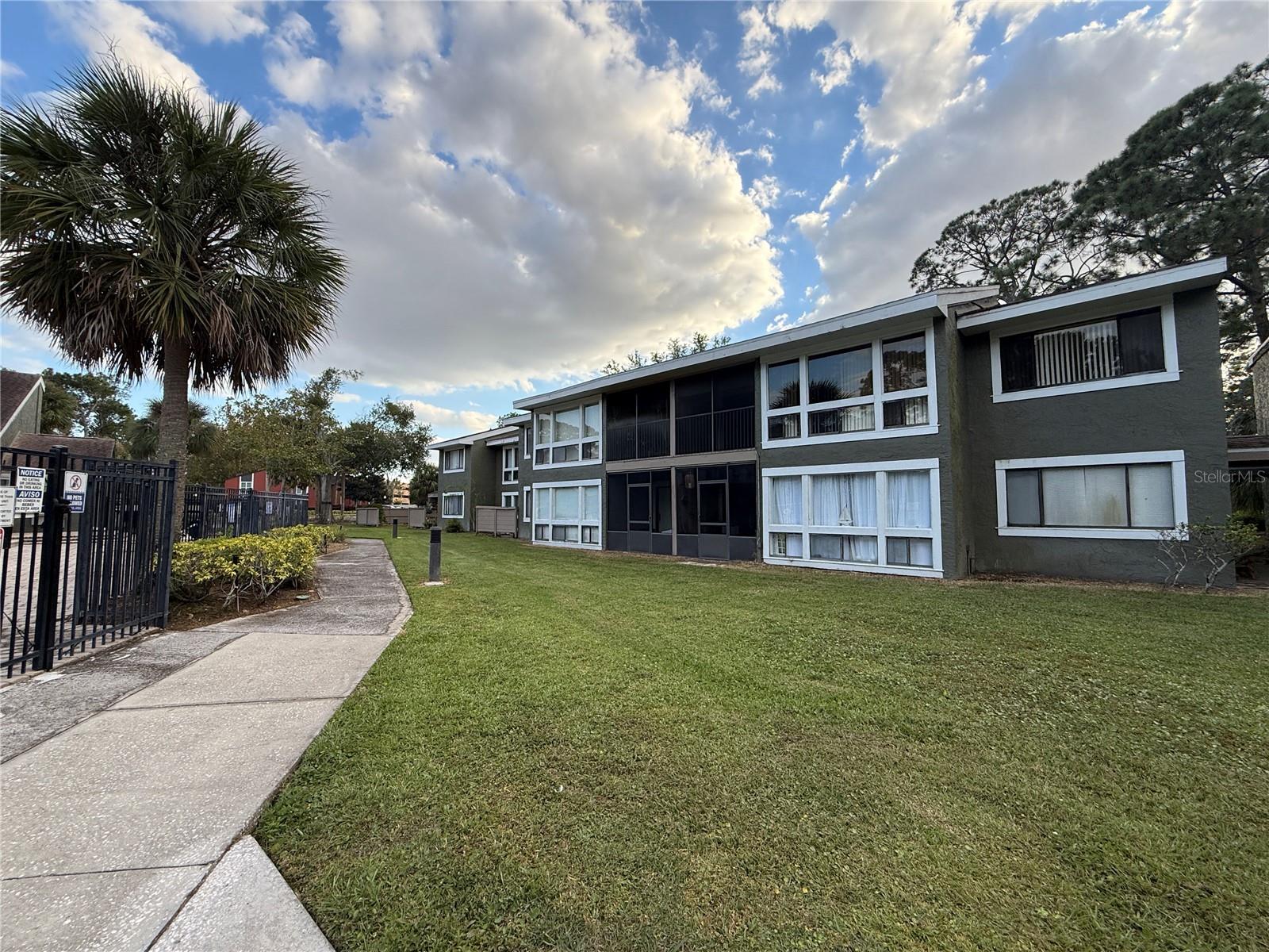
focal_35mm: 14
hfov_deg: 102.1
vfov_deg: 85.7
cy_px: 476
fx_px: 513
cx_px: 634
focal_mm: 2.22
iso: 64
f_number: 2.2
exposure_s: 1/559
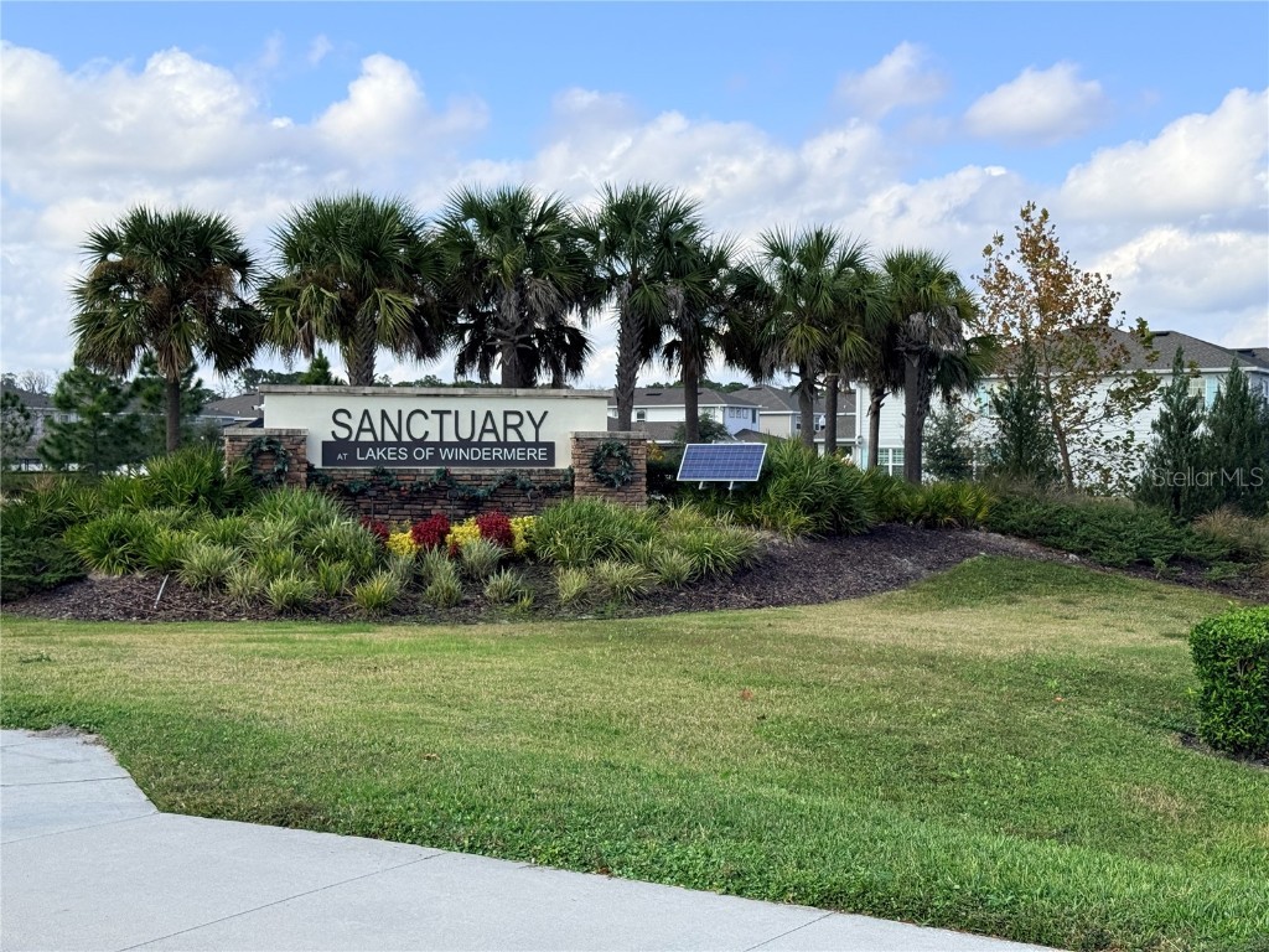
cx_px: 634
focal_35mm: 48
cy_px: 476
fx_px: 1760
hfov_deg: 39.7
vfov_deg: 30.3
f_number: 1.78
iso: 100
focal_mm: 6.76
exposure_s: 1/3891
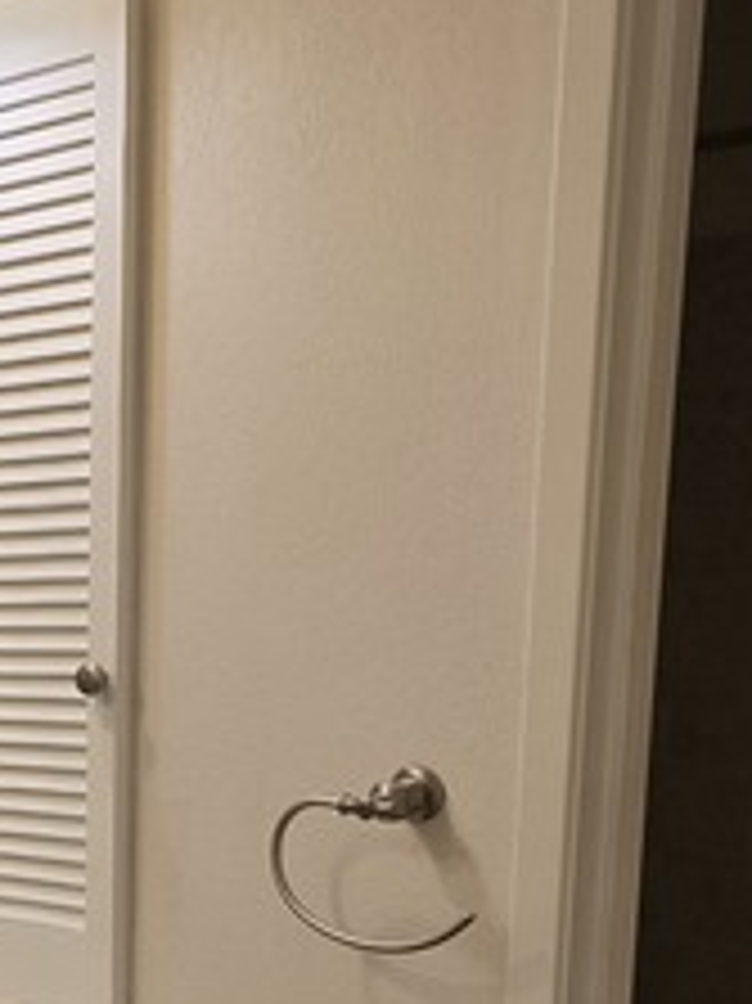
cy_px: 950
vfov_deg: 28.0
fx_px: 1914
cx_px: -248
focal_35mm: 66
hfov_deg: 20.2
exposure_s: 1/120
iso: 250
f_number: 1.7
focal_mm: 6.3
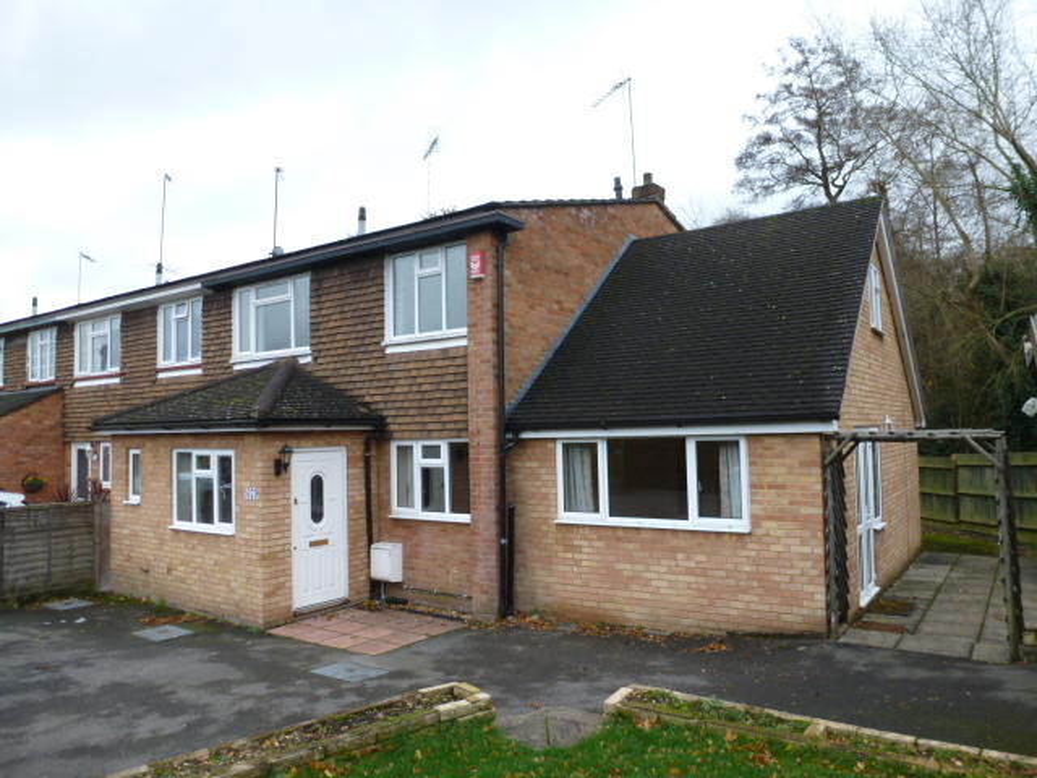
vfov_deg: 56.8
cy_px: 389
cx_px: 518
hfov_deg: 71.6
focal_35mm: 24
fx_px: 719
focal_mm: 4.3
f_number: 3.3
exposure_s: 1/60
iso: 100
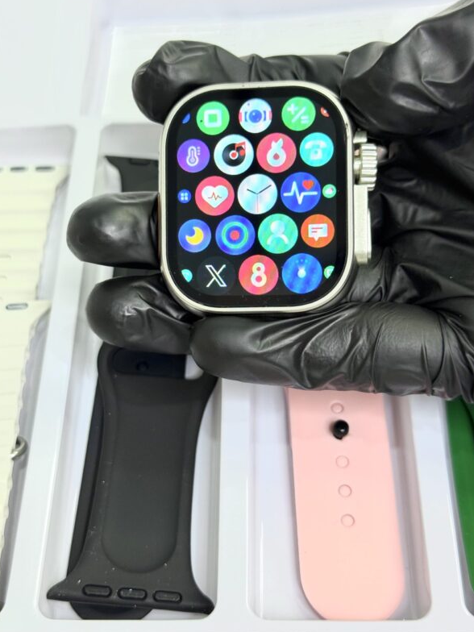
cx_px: 237
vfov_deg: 38.9
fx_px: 895
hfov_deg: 29.7
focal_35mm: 49
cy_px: 313
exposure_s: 1/50
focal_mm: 6.76
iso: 80
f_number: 1.78
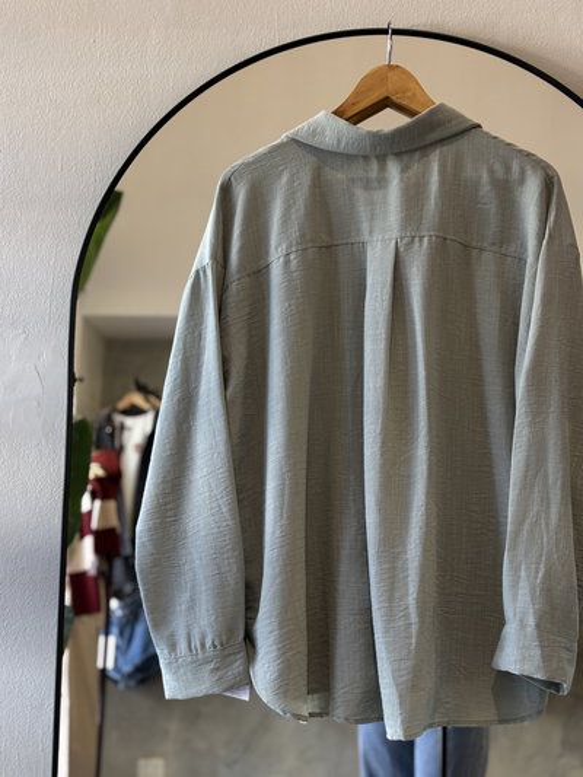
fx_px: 1167
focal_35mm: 52
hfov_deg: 28.0
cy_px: 388
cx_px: 292
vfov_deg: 36.8
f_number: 1.6
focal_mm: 5.96
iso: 50
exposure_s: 1/50
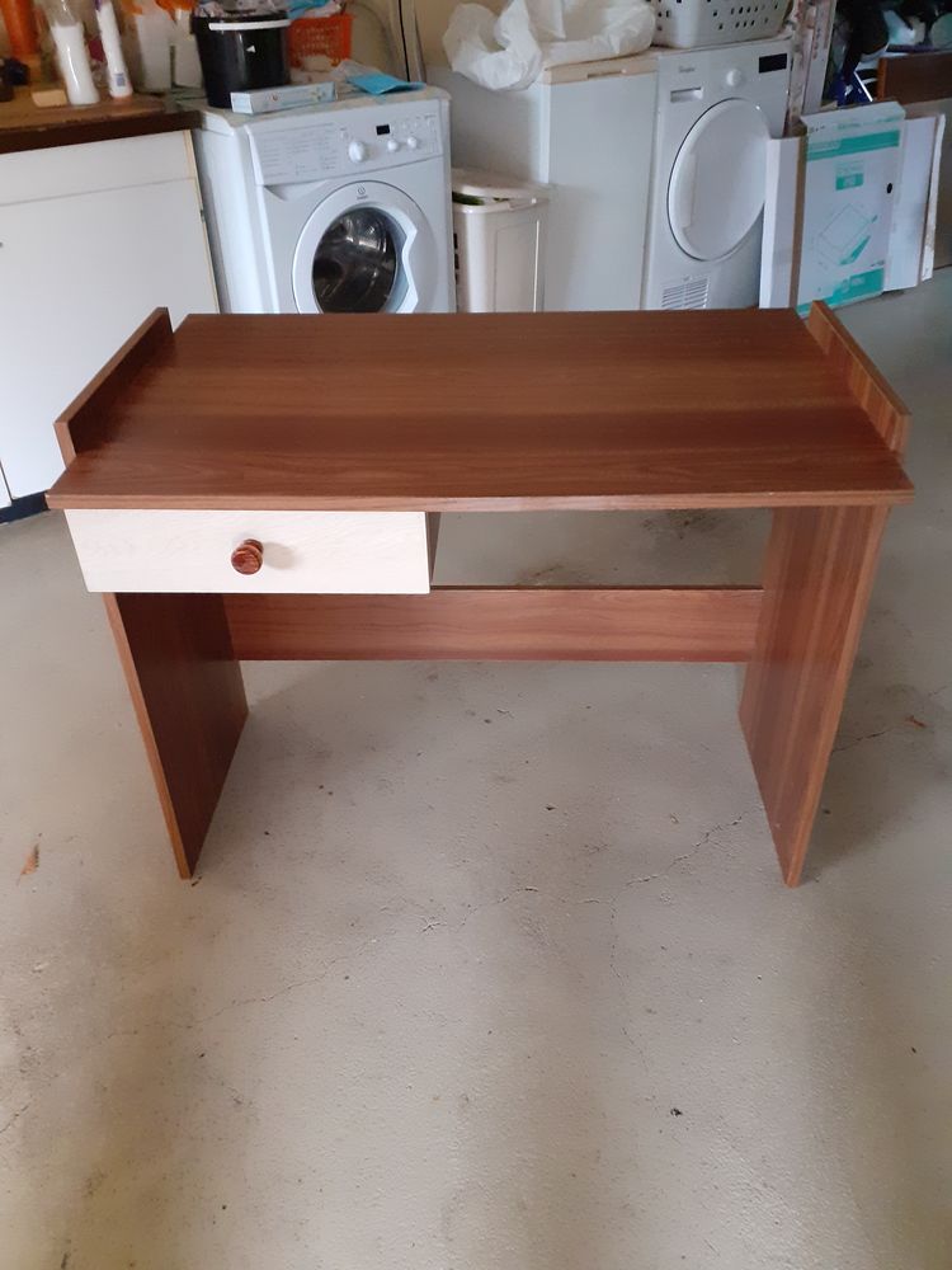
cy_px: 635
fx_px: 990
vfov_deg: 65.3
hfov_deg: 51.4
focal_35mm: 27
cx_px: 476
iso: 500
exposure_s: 1/25
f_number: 1.9
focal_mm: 3.6
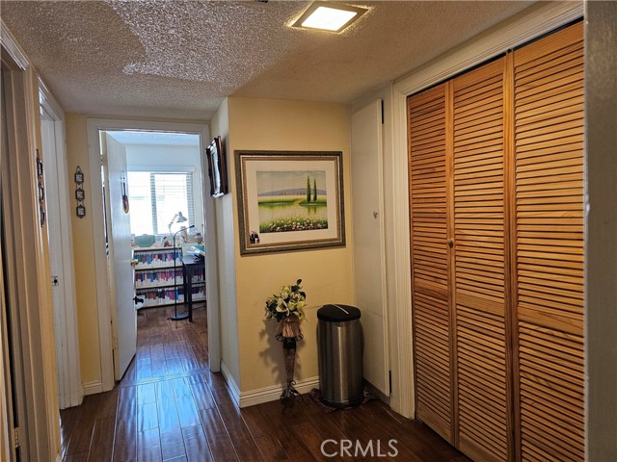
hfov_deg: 73.9
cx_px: 308
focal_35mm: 23
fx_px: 410
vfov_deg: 58.9
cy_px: 231
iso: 640
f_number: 1.7
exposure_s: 1/120
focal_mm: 6.3
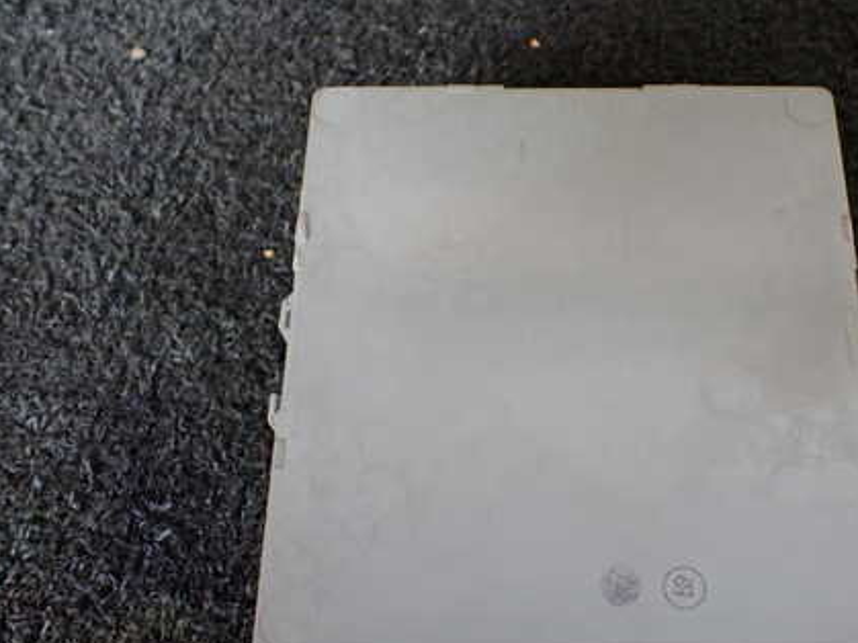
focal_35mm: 43
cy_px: 362
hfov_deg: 43.3
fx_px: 1066
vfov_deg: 33.5
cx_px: 561
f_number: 2.3
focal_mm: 5.4
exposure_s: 1/125
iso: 320
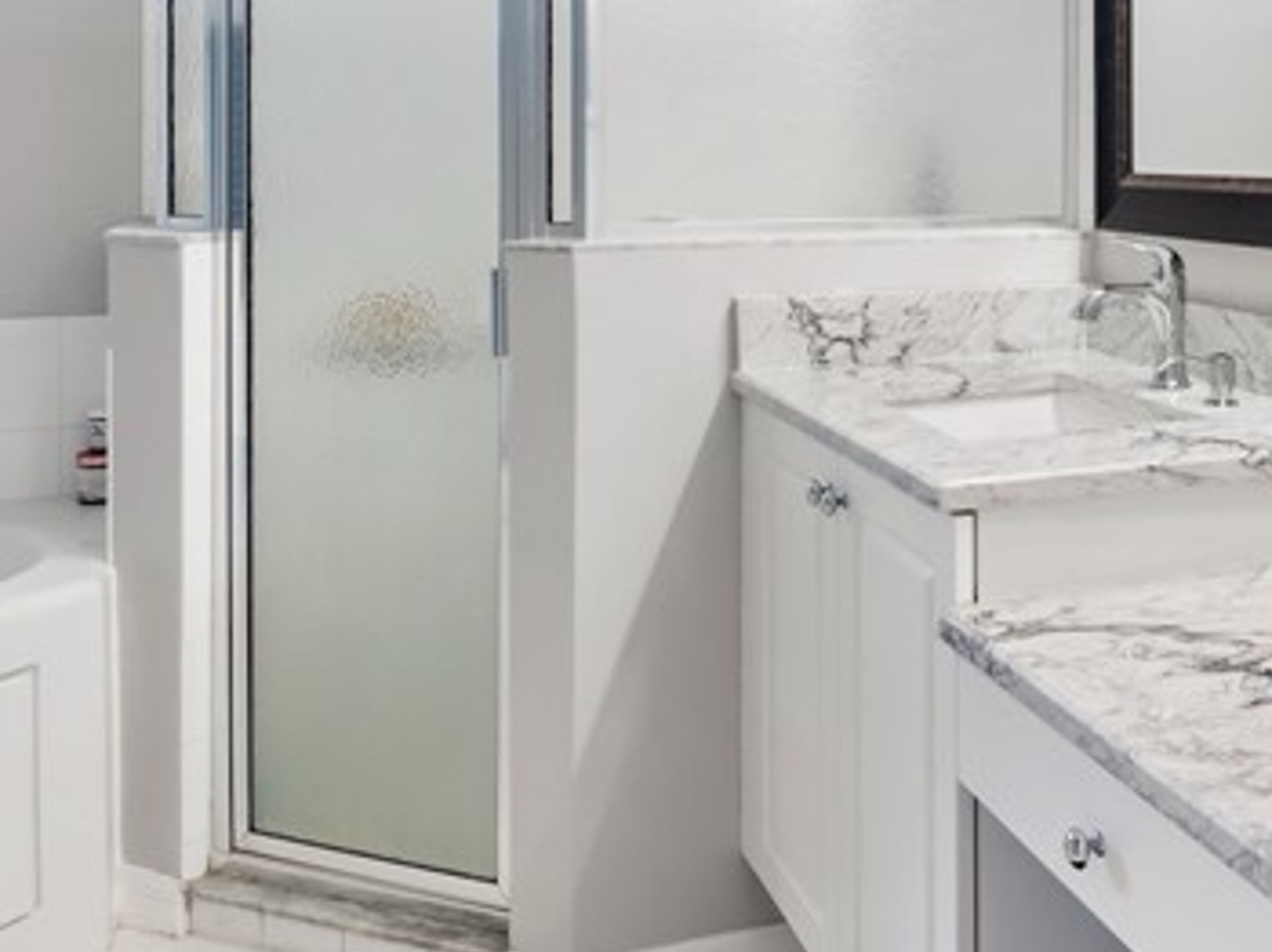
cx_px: 1076
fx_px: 1506
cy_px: 174
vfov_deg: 33.9
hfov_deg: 43.0
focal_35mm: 41
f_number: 7.1
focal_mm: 7
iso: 200
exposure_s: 1/3
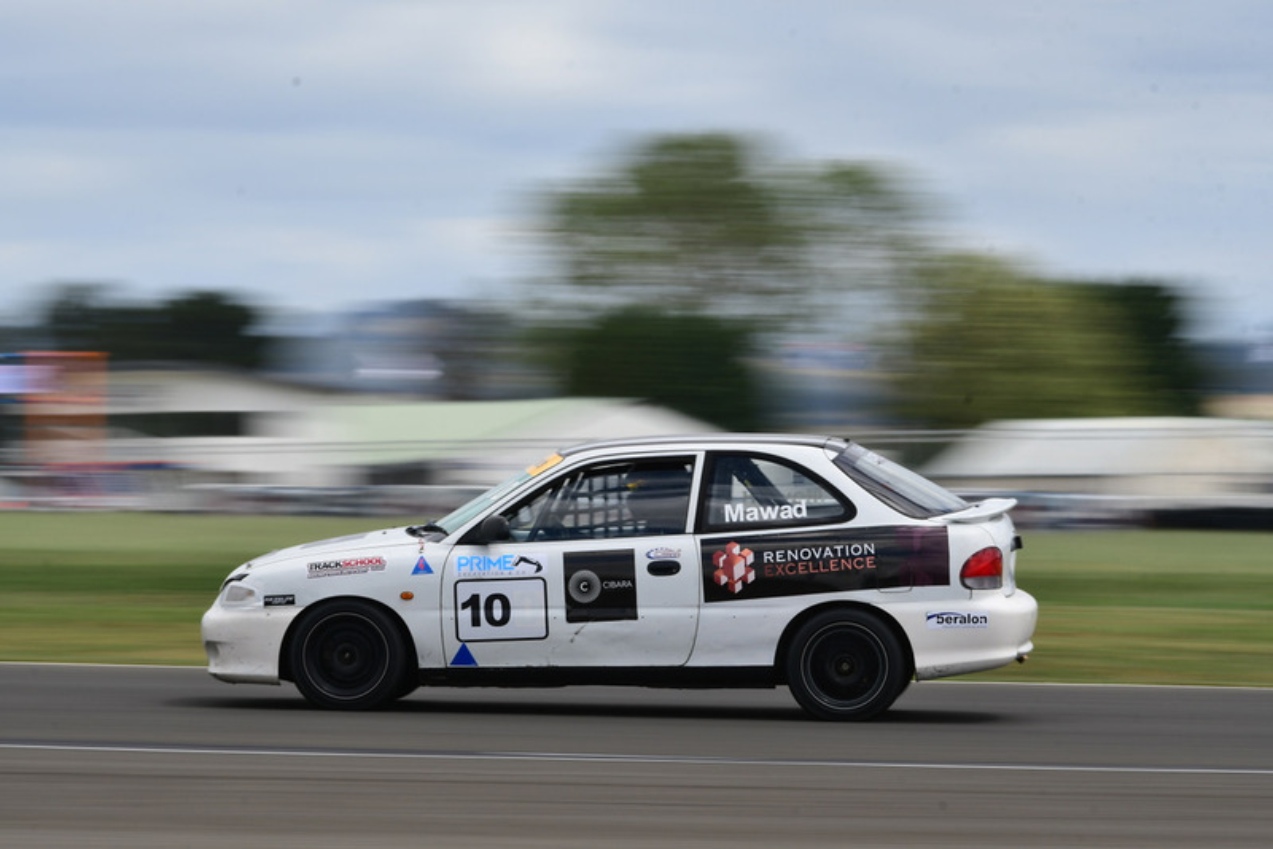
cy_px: 424
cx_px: 636
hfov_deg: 6.9
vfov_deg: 4.6
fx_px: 10612
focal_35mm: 300
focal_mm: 200
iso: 100
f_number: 16
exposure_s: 1/80
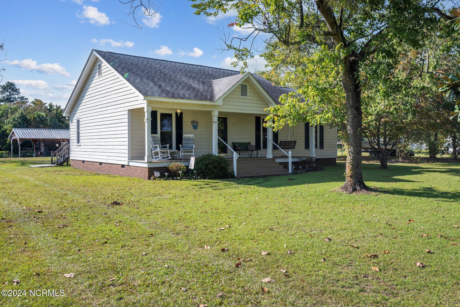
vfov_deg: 43.6
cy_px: 154
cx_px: 230
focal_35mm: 30
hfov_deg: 61.9
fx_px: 383
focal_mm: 30
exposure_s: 1/50
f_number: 11
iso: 100
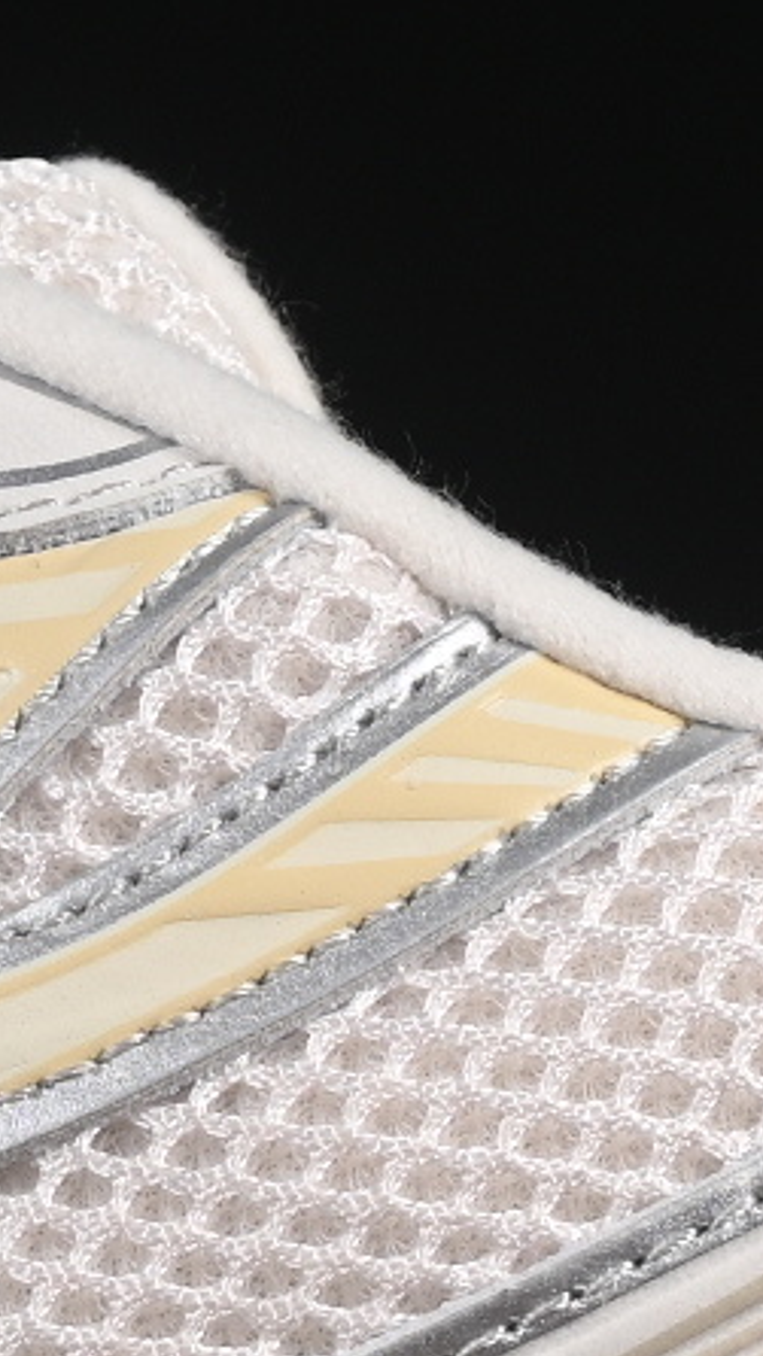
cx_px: -647
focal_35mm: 490
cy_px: 1015
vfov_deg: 4.4
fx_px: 17617
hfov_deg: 2.5
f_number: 8
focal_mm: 50
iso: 160
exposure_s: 1/60
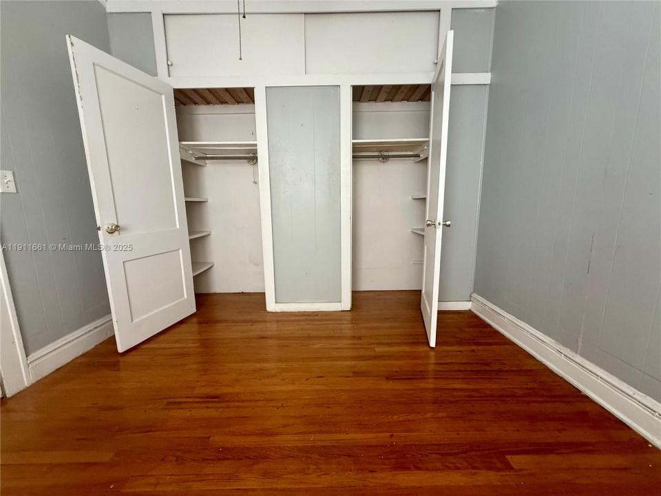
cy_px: 248
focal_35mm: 14
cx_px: 330
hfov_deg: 102.1
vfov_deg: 85.7
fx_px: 267
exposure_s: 1/60
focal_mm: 2.22
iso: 200
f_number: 2.2
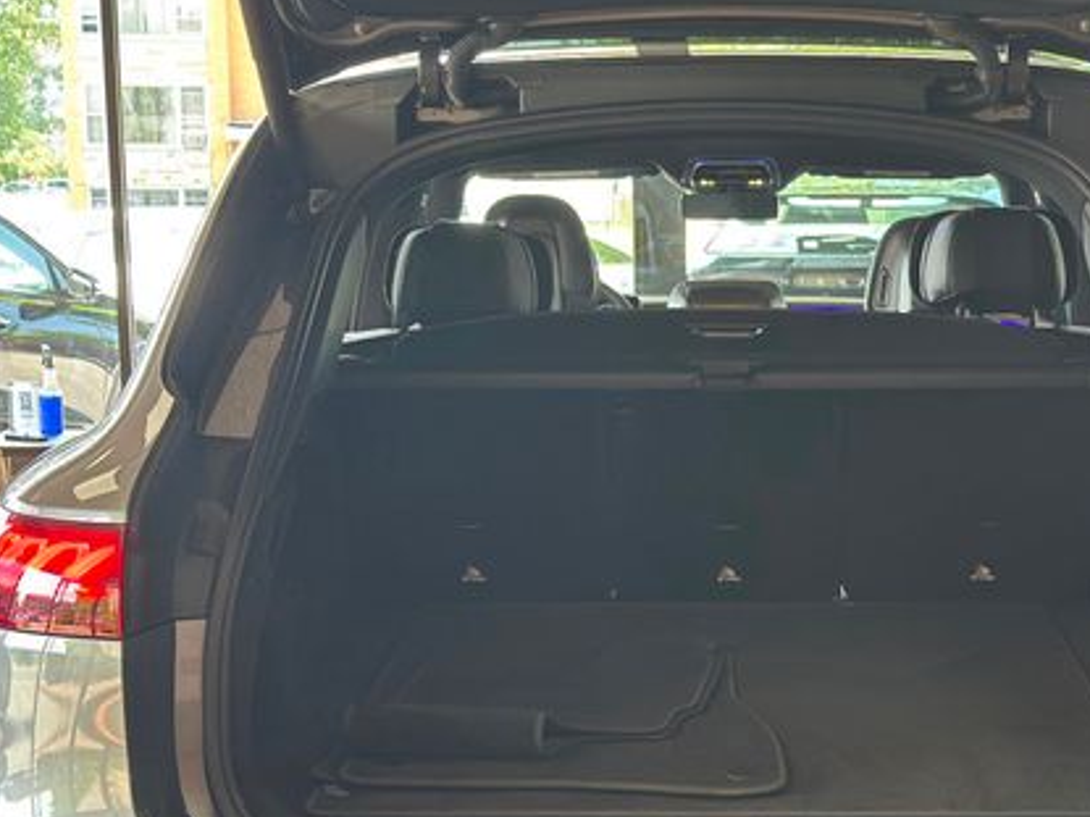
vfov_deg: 19.8
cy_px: 536
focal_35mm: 74
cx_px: 707
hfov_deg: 26.2
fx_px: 2329
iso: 160
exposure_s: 1/120
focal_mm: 6.86
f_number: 1.78
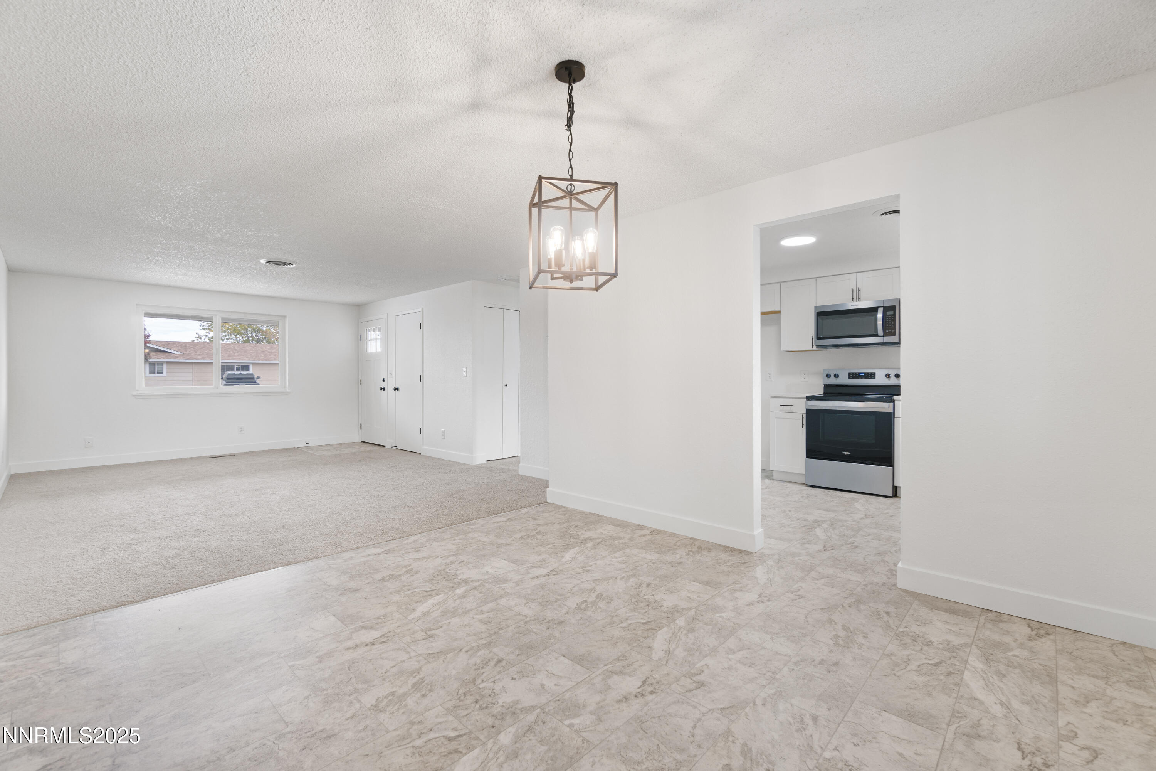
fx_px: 482
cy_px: 386
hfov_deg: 100.4
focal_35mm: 15
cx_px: 578
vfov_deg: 77.3
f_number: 6.3
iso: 100
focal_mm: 10
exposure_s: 1/1.25
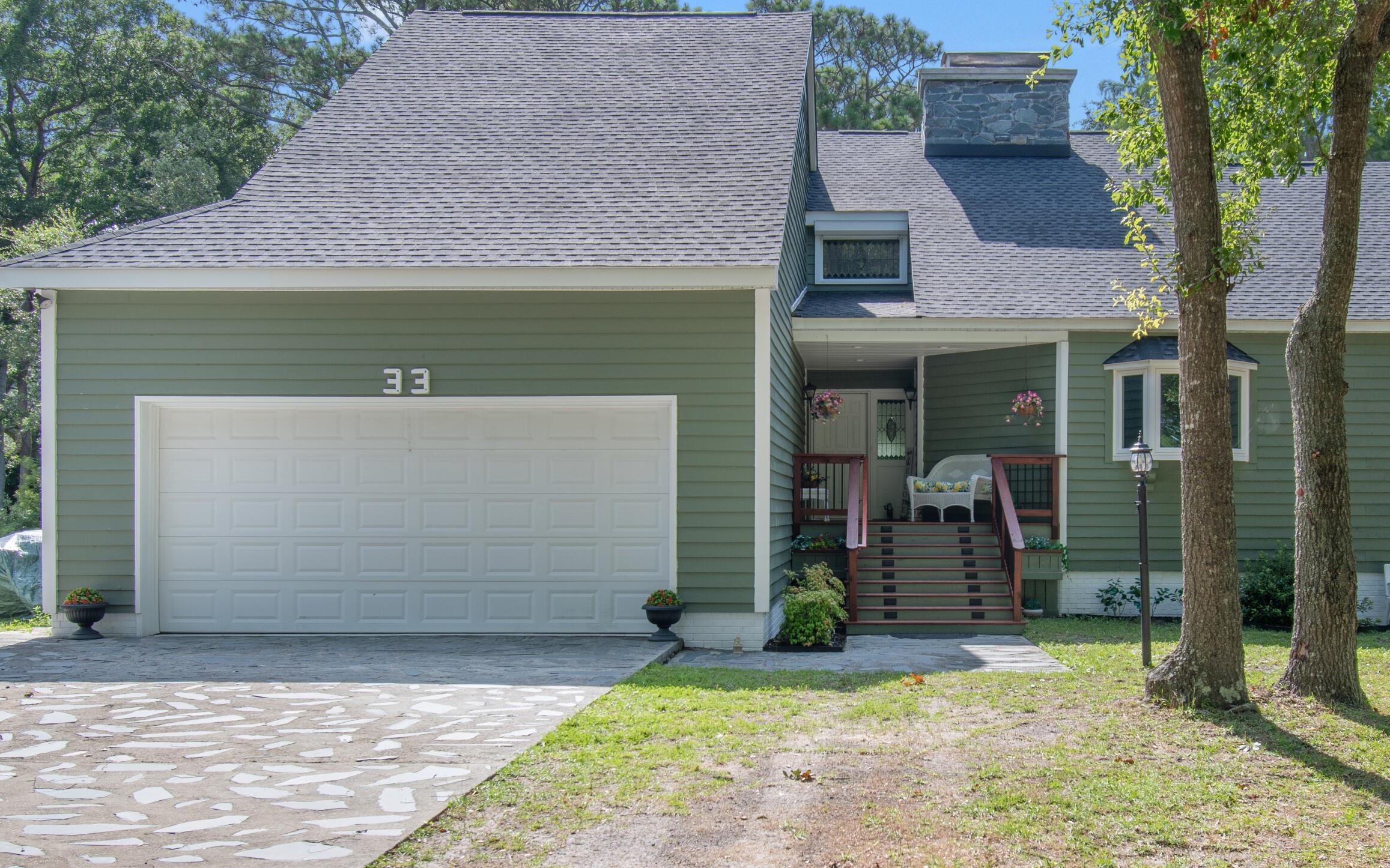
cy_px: 529
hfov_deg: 52.2
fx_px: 1402
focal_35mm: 37
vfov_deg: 34.3
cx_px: 867
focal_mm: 19
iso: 100
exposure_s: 1/200
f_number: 7.1
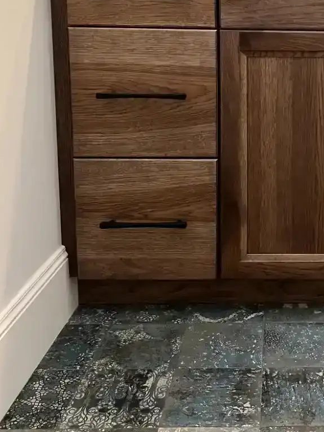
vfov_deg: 37.7
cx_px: 296
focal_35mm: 49
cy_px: 95
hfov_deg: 28.5
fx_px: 612
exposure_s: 1/60
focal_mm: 5.7
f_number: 1.5
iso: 80
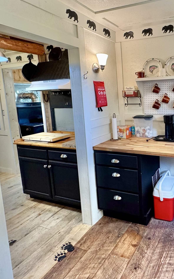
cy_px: 117
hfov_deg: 45.4
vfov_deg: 74.3
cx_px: 162
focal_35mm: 24
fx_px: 182
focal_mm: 2.22
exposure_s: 1/60
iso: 200
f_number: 2.2
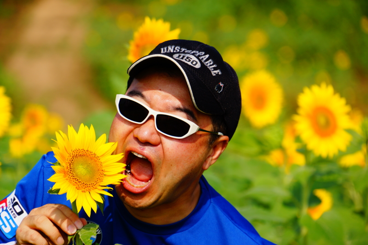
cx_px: 184
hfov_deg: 6.9
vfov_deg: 4.6
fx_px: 3066
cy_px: 122
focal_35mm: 300
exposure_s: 1/400
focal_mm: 200
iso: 100
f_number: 7.1
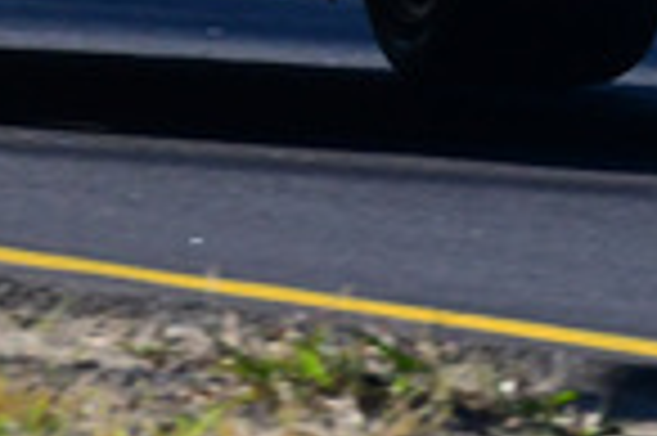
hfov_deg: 0.6
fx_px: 63001
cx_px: 171
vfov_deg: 0.4
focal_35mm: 3456
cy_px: -656
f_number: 10
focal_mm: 420
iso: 800
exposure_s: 1/800
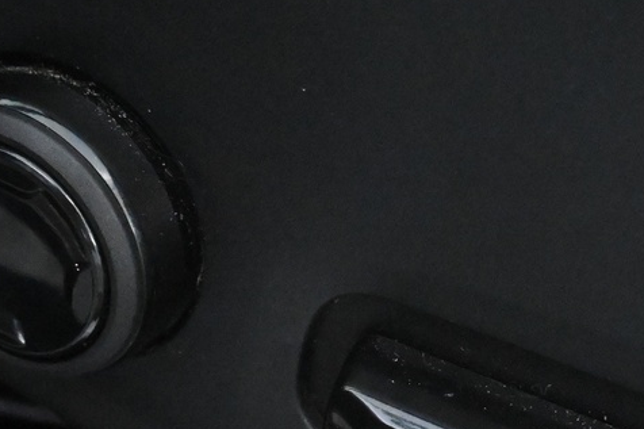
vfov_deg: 9.5
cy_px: 452
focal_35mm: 143
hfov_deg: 14.3
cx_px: 494
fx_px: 2557
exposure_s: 1/50
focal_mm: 28
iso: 9000
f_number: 4.5
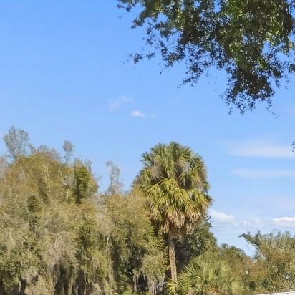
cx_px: 400
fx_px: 685
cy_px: 310
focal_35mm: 71
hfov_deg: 21.6
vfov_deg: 23.1
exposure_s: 1/1000
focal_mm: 4
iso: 125
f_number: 3
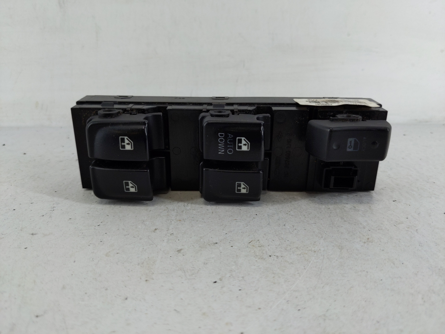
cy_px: 167
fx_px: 321
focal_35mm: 25
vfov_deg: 54.9
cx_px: 222
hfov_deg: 69.4
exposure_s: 1/147
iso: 68
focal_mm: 4.38
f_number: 1.73
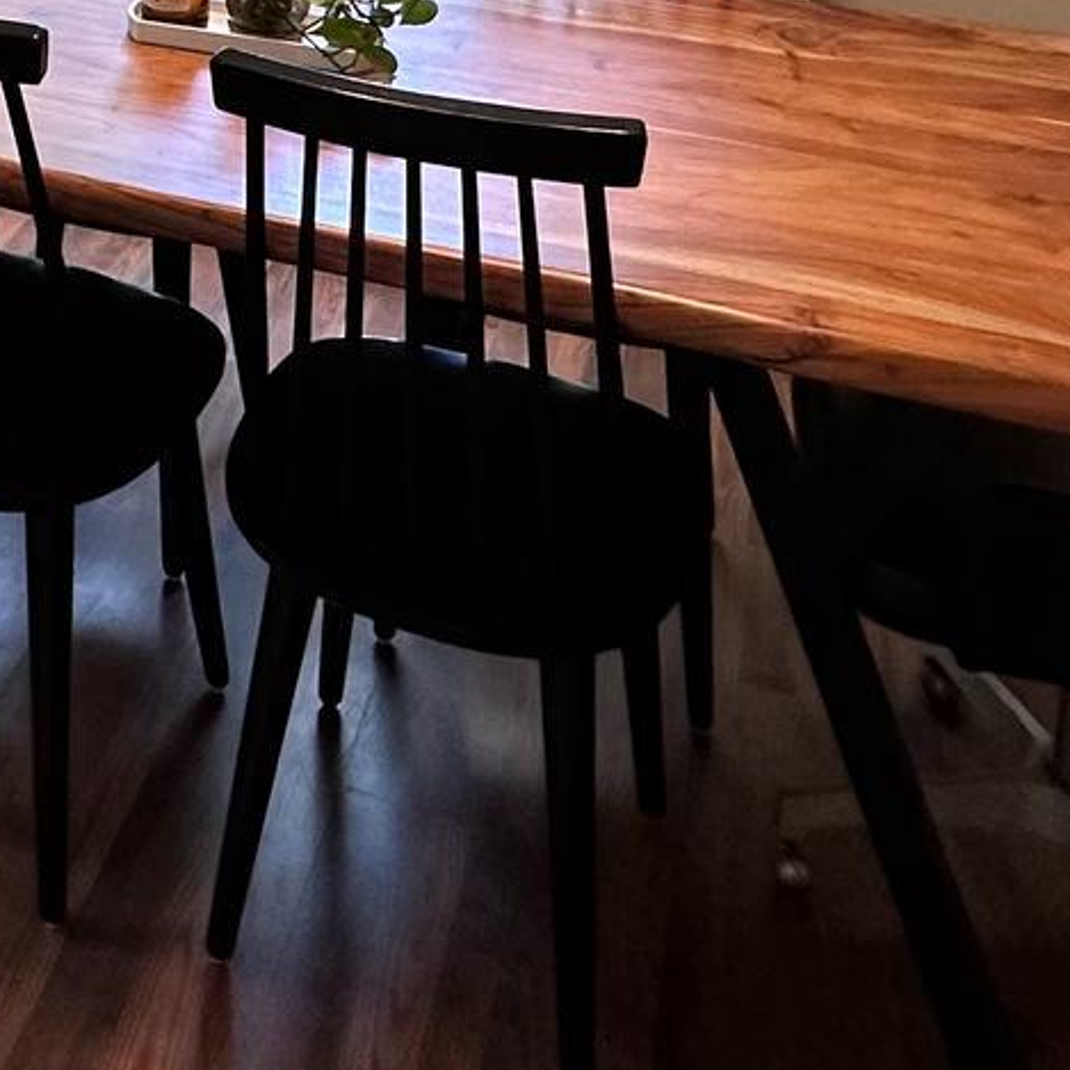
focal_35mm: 54
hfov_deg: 29.3
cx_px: -27
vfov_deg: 25.6
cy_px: -429
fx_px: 1888
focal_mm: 2.22
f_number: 2.2
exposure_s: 1/120
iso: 200
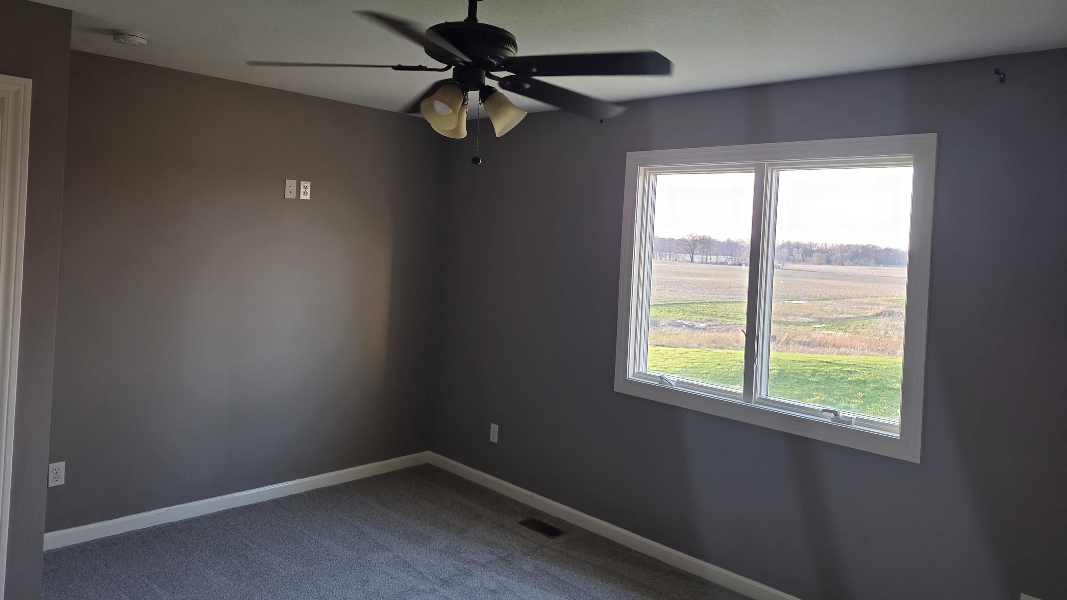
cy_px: 236
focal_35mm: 26
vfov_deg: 44.1
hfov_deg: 71.9
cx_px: 515
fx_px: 736
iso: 400
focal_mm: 6.25
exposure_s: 1/120
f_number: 1.7
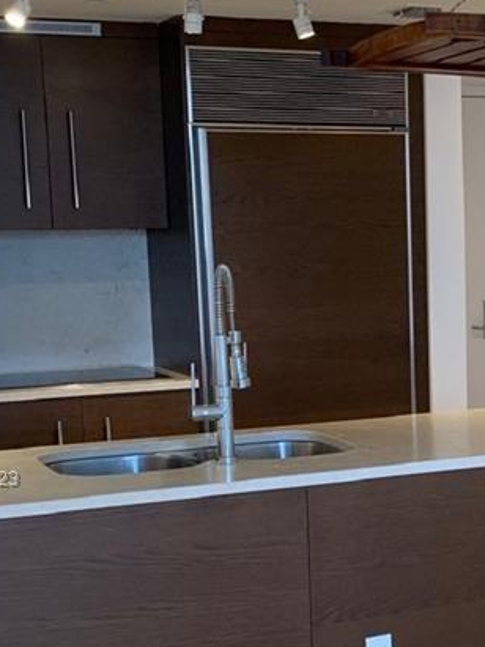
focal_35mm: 76
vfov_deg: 25.4
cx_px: 439
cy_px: 480
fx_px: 1421
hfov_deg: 19.0
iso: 64
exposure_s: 1/60
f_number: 1.8
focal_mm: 4.25
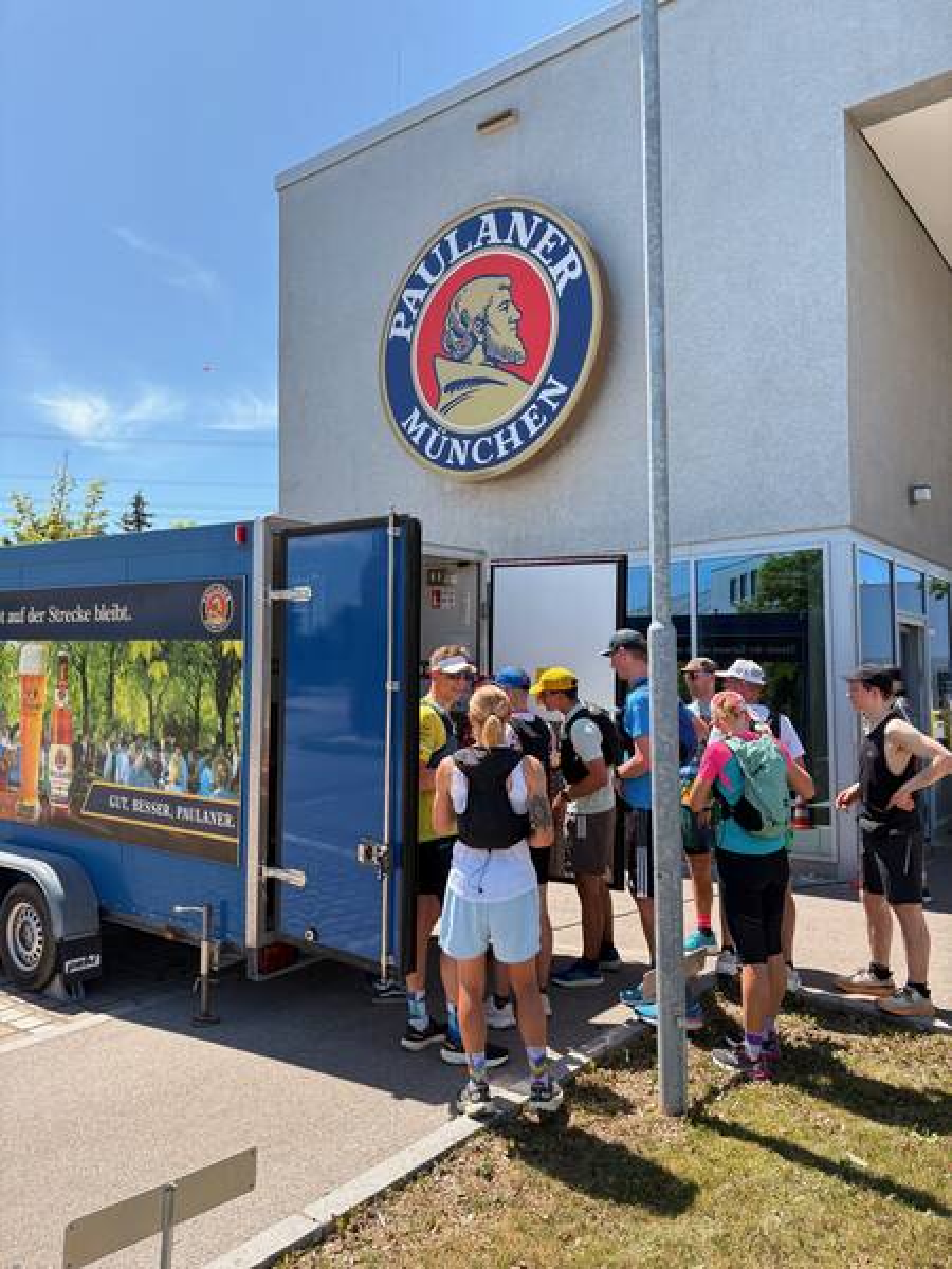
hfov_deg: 53.1
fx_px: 953
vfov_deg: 67.3
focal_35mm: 26
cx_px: 476
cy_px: 634
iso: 64
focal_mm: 5.96
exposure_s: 1/1311
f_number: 1.6
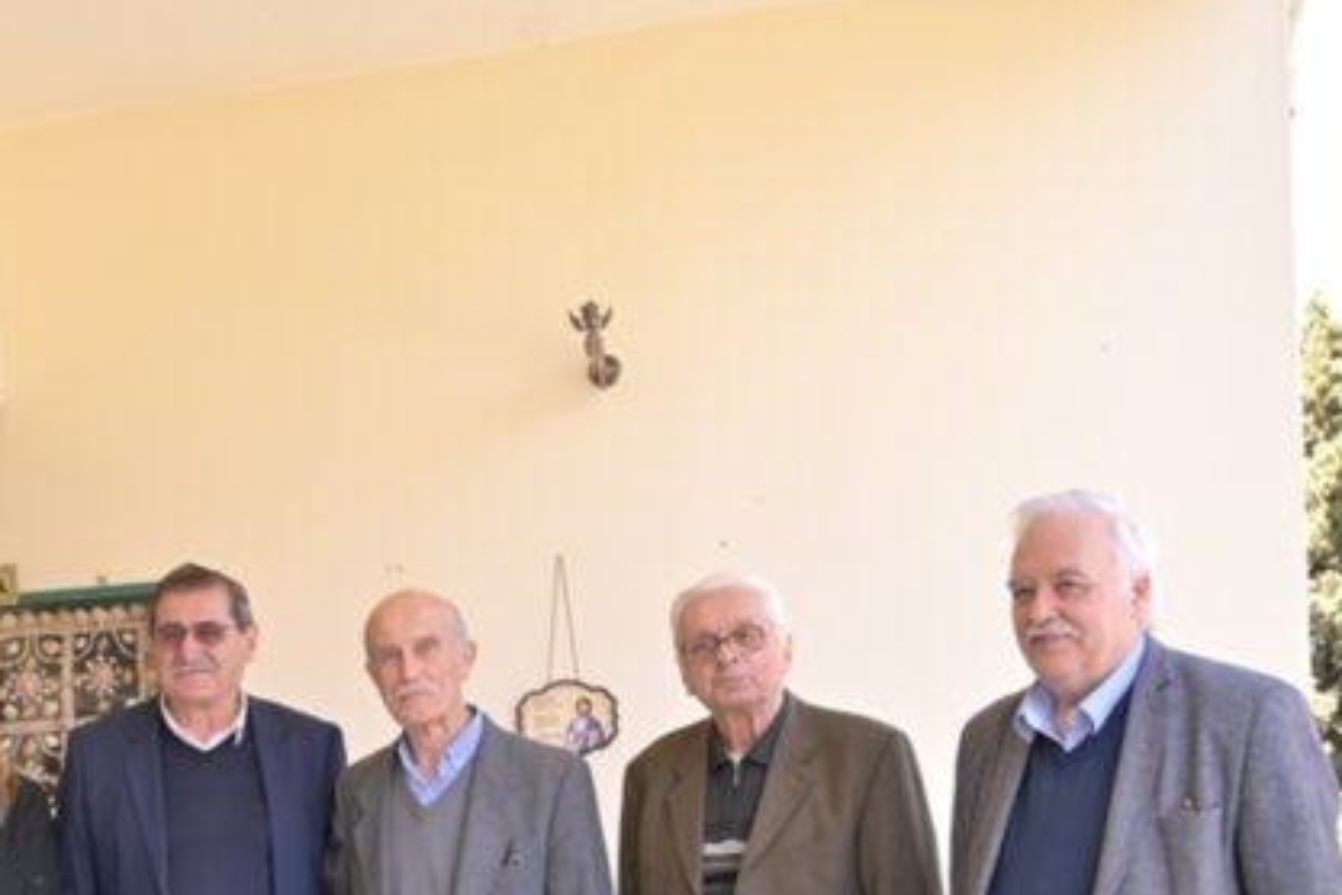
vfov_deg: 23.4
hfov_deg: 34.4
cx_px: 232
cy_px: 852
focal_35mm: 56
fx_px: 2087
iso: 400
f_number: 5
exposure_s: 1/160
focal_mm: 28.5
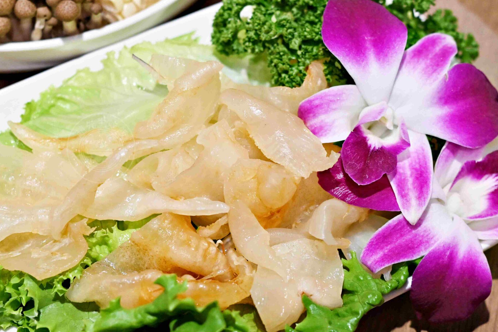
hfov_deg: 18.8
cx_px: 243
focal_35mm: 109
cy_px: 178
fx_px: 1508
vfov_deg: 12.6
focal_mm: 50
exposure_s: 1/200
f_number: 3.2
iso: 900
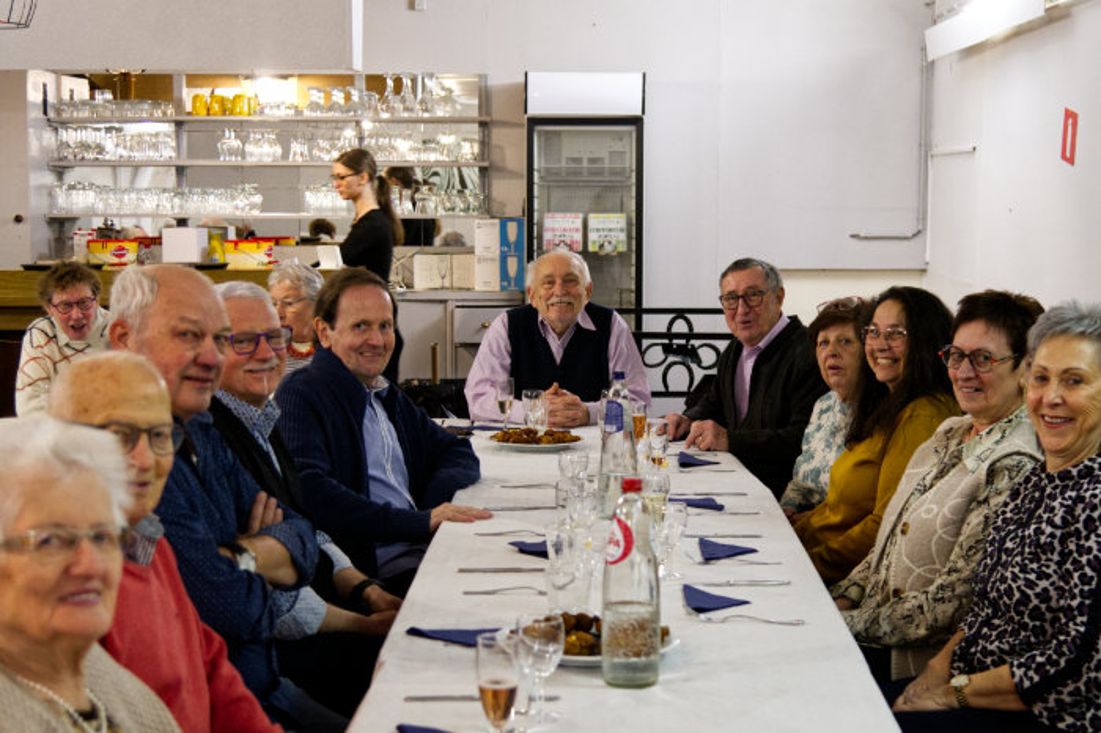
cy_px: 366
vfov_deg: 22.6
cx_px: 550
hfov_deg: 33.4
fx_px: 1834
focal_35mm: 60
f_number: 4
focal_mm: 40
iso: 2500
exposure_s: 1/60
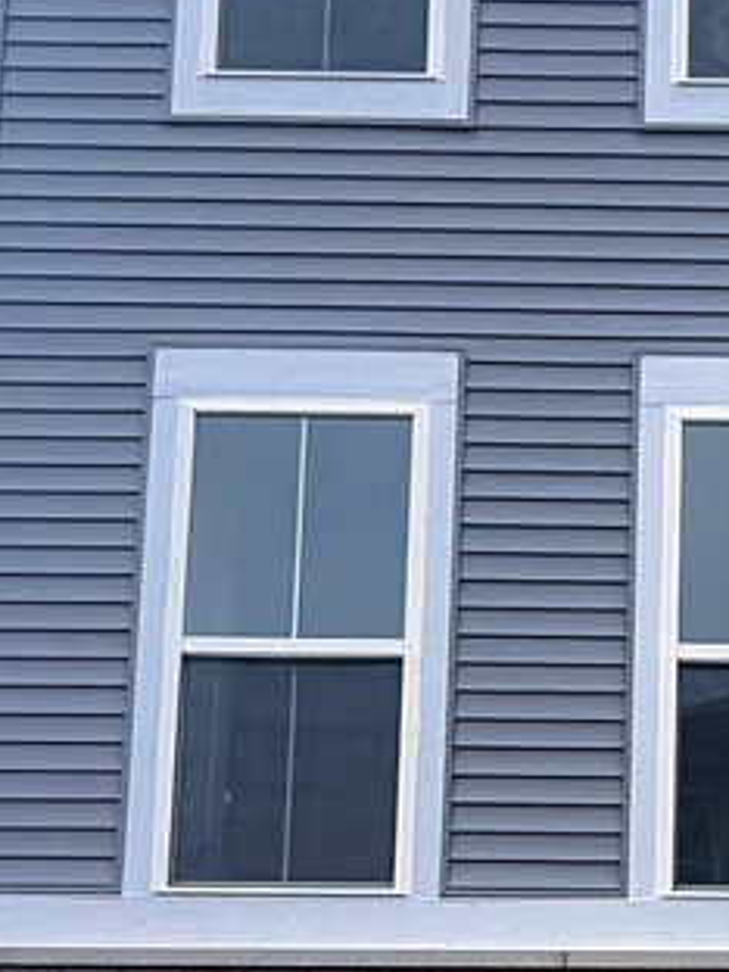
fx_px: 2527
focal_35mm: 90
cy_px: 844
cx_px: 860
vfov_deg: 21.4
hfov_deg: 15.8
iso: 640
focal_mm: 5.7
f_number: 1.5
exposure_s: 1/40
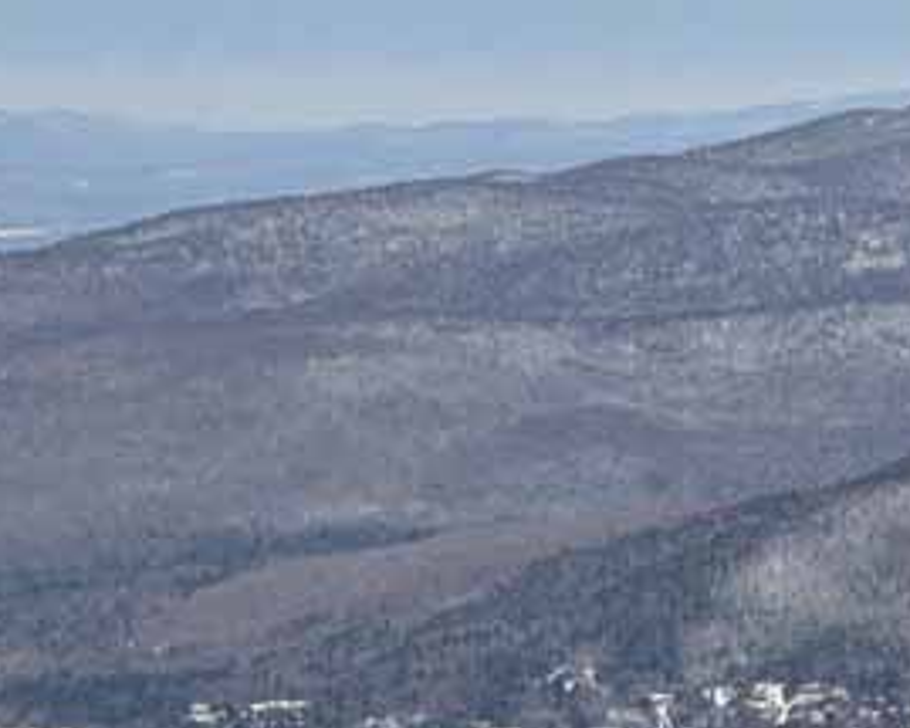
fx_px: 9019
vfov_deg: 4.6
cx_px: 900
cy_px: 521
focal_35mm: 335
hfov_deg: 5.8
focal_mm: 120
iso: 100
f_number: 5
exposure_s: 1/400
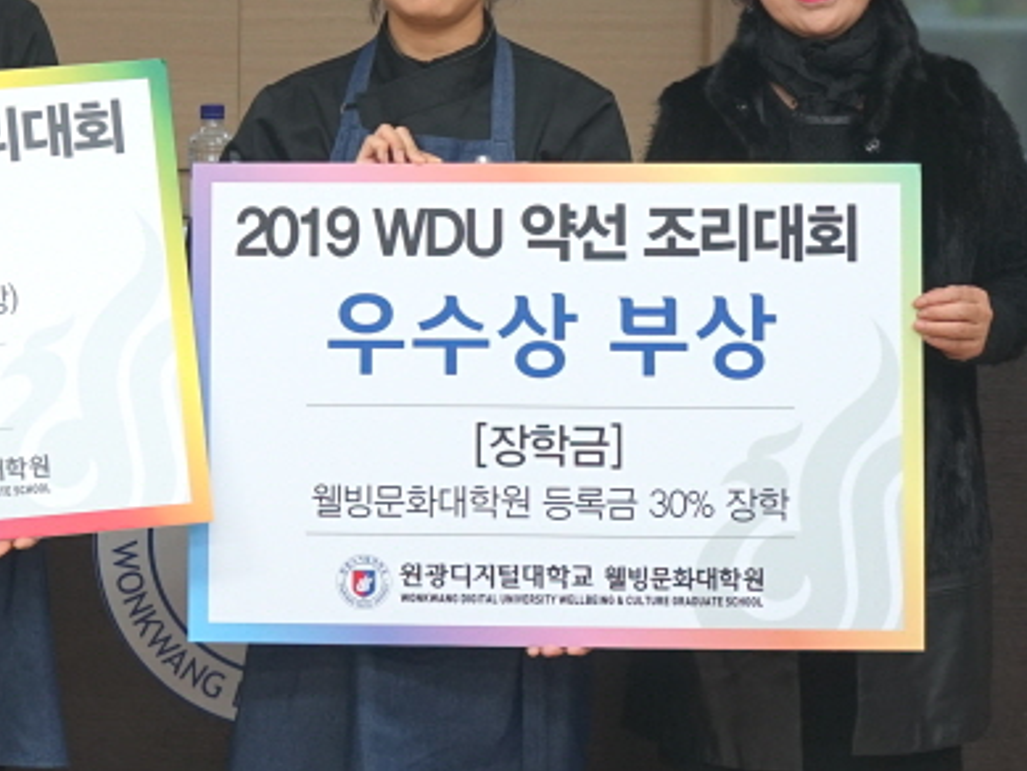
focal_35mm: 87
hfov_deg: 22.4
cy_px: 384
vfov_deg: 17.0
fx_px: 2582
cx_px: 309
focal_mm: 44
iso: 1000
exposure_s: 1/160
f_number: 4
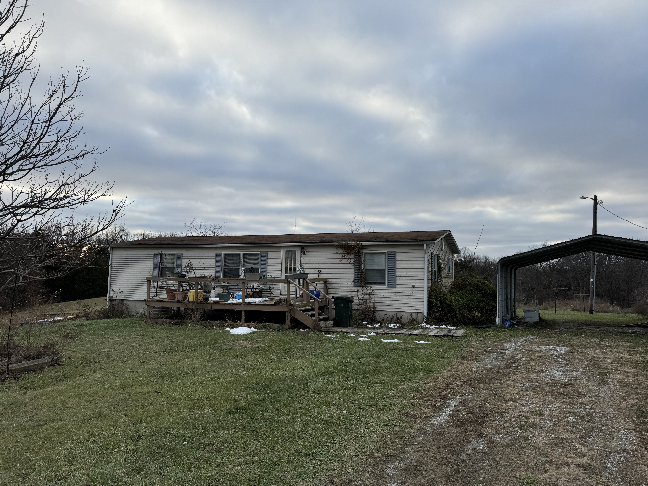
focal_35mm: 24
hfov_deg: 71.6
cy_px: 243
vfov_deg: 56.8
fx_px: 449
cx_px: 324
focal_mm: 6.76
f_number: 1.78
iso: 80
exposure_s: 1/952
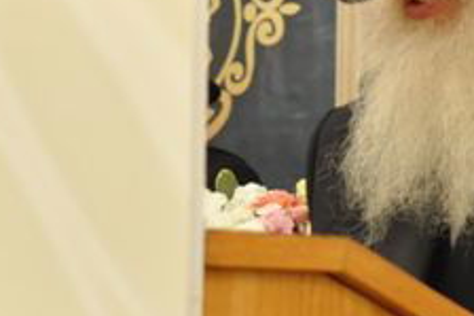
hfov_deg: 13.6
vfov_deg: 9.0
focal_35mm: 151
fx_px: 1987
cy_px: -6
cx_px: 245
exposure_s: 1/80
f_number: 3.8
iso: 1000
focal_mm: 22
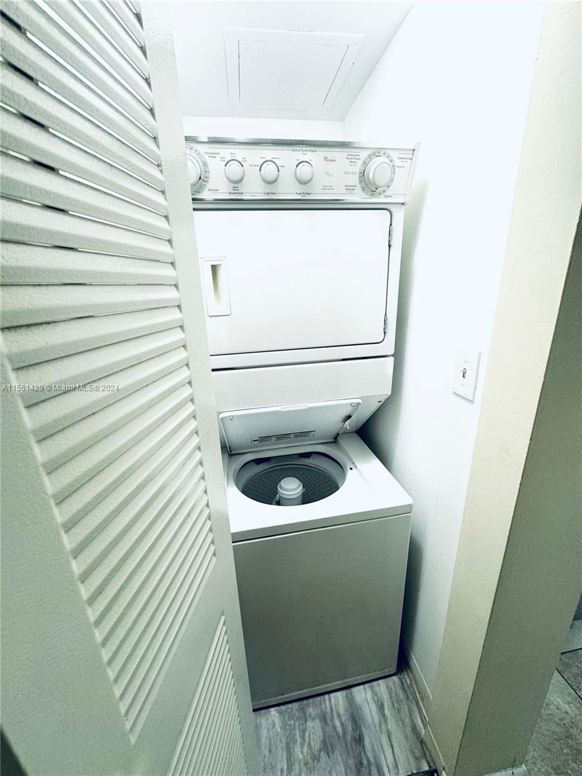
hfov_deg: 85.7
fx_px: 314
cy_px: 388
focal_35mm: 14
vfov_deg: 102.1
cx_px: 291
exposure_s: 1/60
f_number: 2.2
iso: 160
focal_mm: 2.22
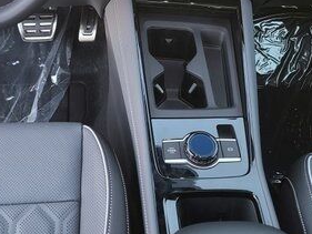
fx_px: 514
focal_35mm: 57
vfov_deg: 24.4
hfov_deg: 33.4
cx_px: 94
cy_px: -4
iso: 100
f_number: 1.8
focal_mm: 7
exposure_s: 1/60
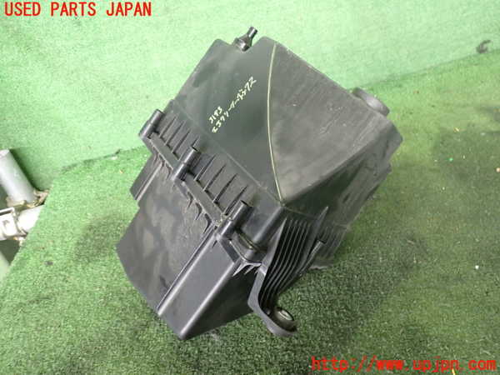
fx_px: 433
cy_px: 188
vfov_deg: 46.8
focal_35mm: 30
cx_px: 250
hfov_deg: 60.0
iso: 640
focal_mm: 5.4
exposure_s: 1/30
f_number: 2.3
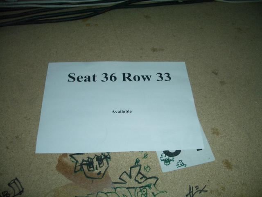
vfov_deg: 40.7
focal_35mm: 35
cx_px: 131
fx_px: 265
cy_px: 98
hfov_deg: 52.6
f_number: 2.6
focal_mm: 5.8
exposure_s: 1/60
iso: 100
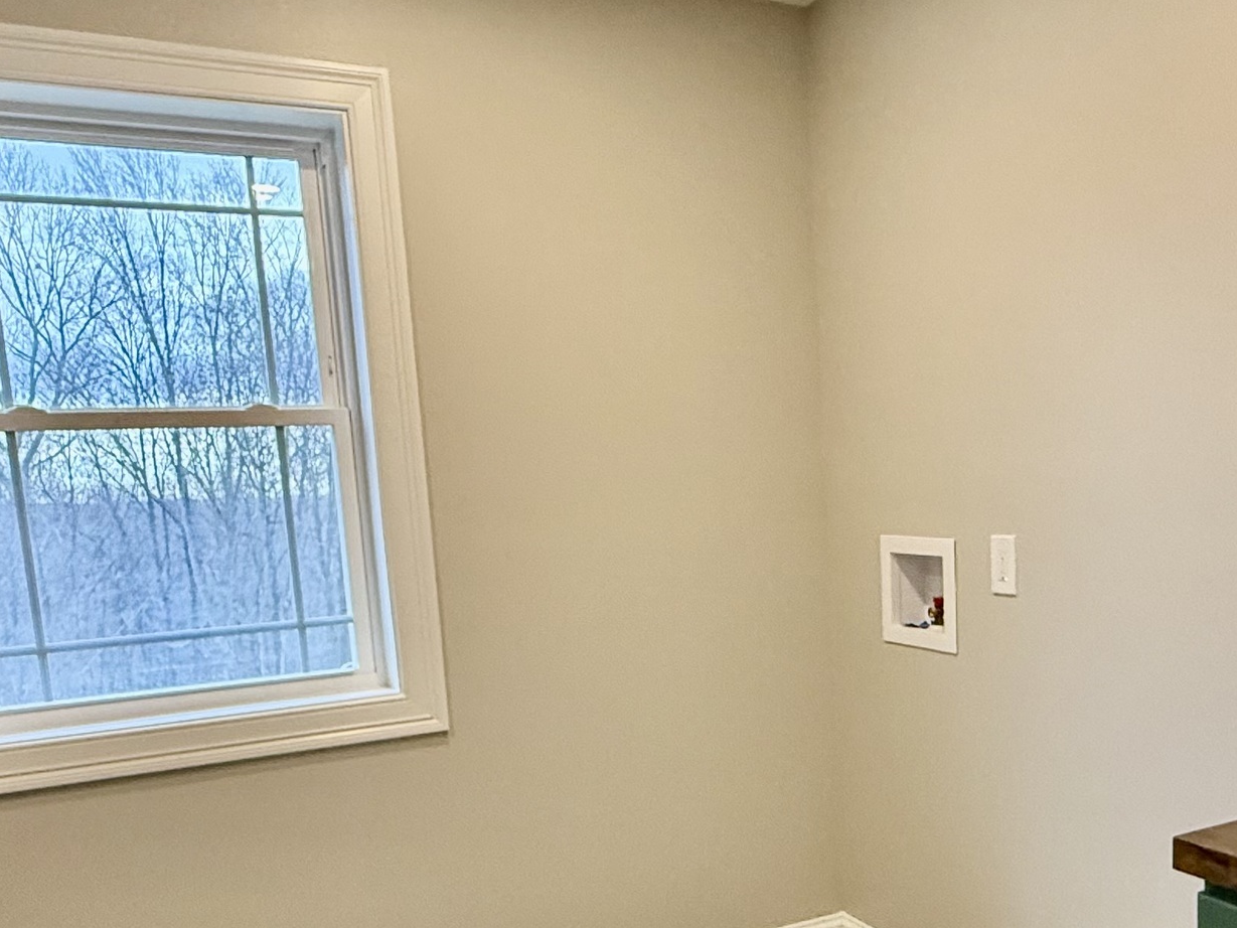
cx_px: 819
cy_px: 655
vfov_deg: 39.9
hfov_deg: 51.7
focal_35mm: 35
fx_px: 1251
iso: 320
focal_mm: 2.22
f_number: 2.2
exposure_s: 1/120
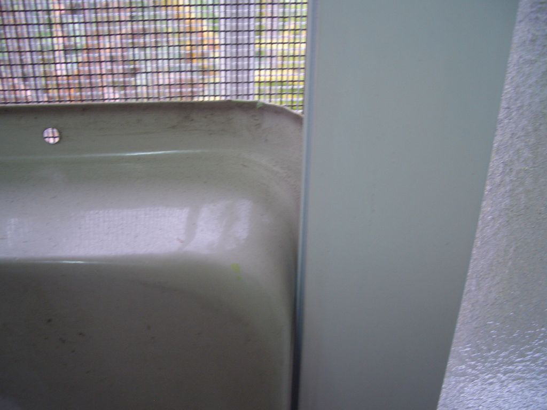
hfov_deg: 52.6
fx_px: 553
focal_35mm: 35
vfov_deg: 40.7
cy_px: 205
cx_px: 274
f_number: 2.6
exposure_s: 1/10
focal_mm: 5.8
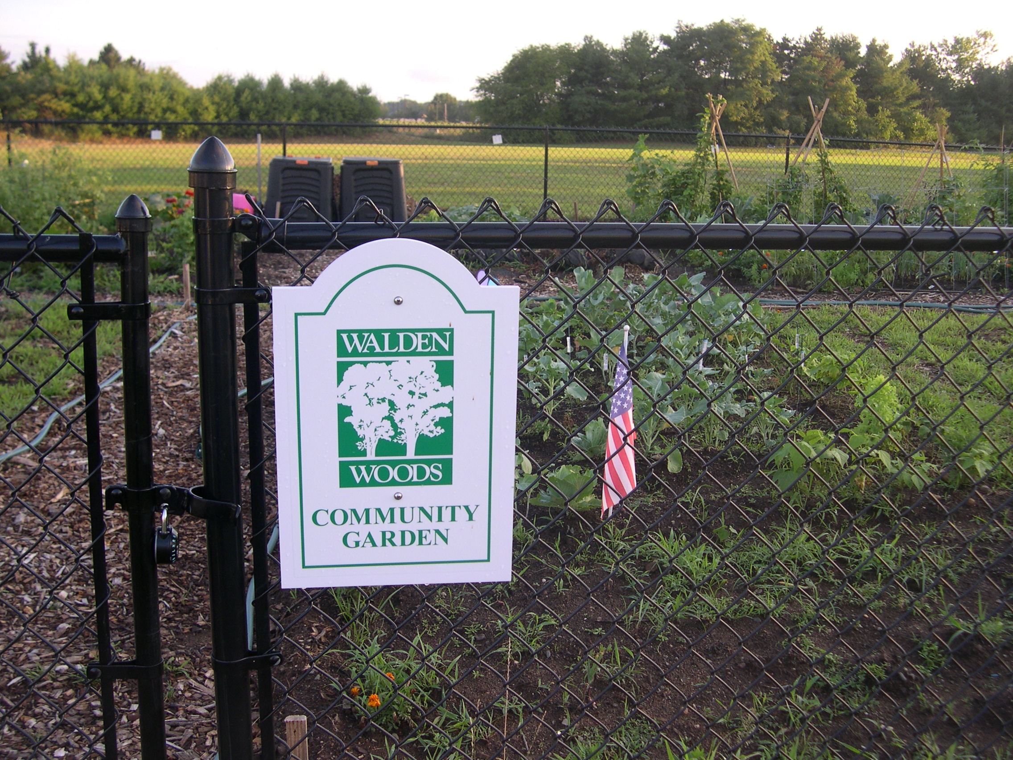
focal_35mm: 38
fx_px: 1112
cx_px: 506
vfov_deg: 37.7
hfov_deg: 49.0
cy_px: 380
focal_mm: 8
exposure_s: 1/126
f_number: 2.8
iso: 100
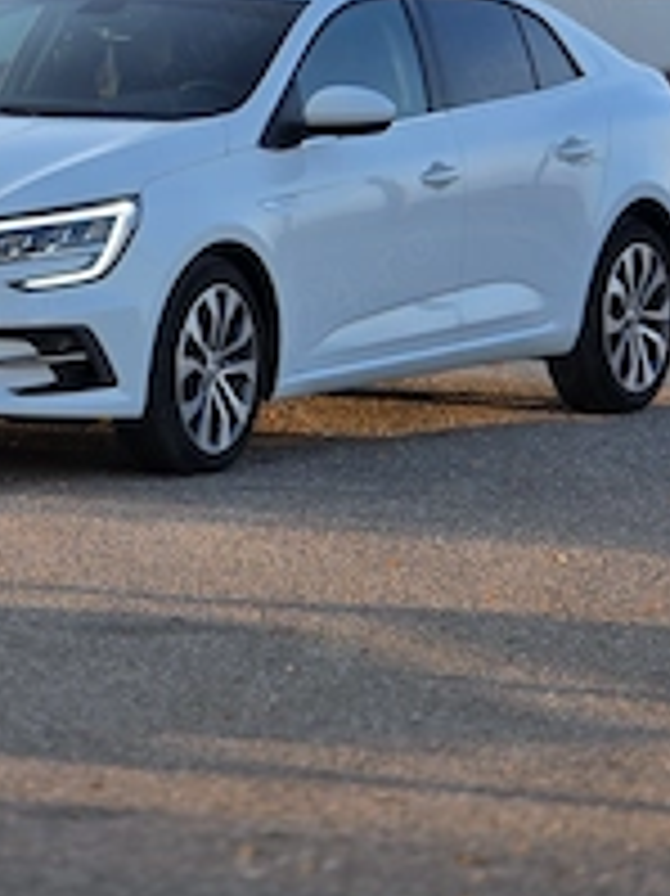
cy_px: 63
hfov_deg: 6.4
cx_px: 135
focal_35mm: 231
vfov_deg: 8.5
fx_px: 5968
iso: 64
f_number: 3.4
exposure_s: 1/294
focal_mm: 18.6
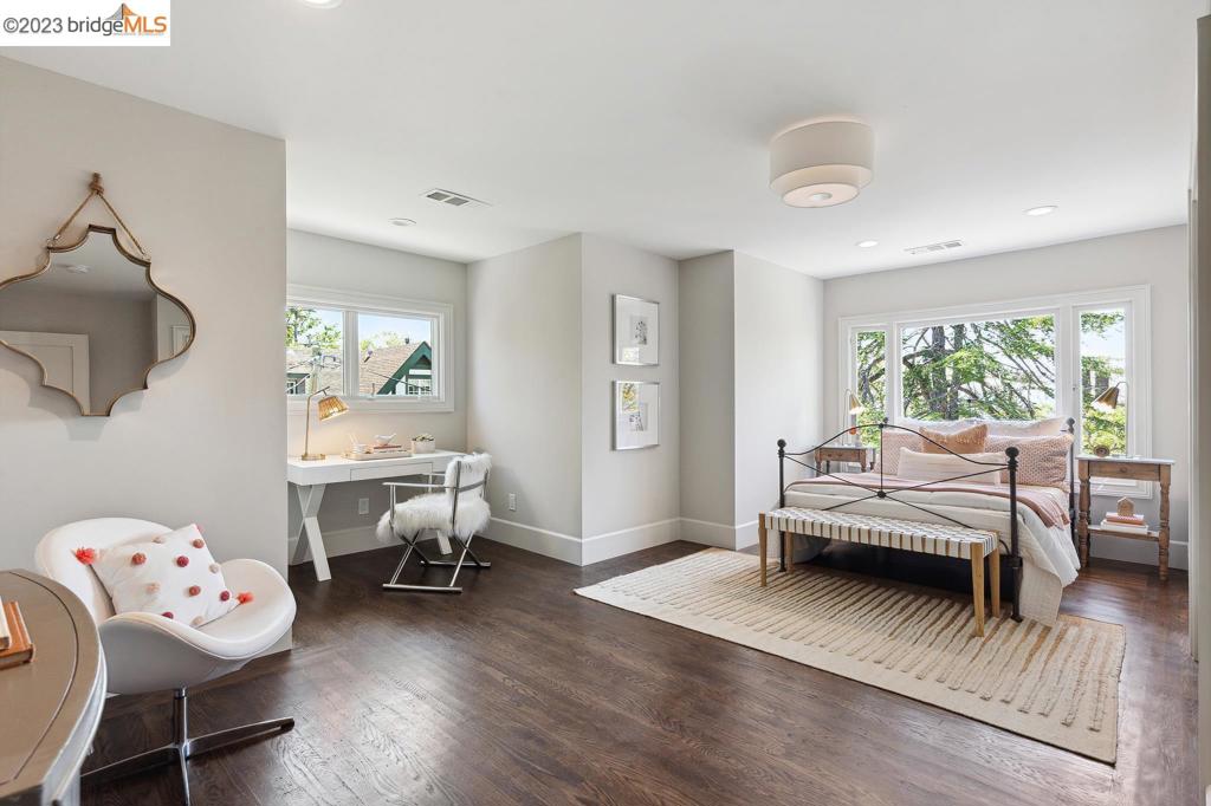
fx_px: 605
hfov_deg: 90.0
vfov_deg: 67.3
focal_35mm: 18
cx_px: 606
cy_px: 403
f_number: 9
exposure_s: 1/20
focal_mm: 18
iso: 250
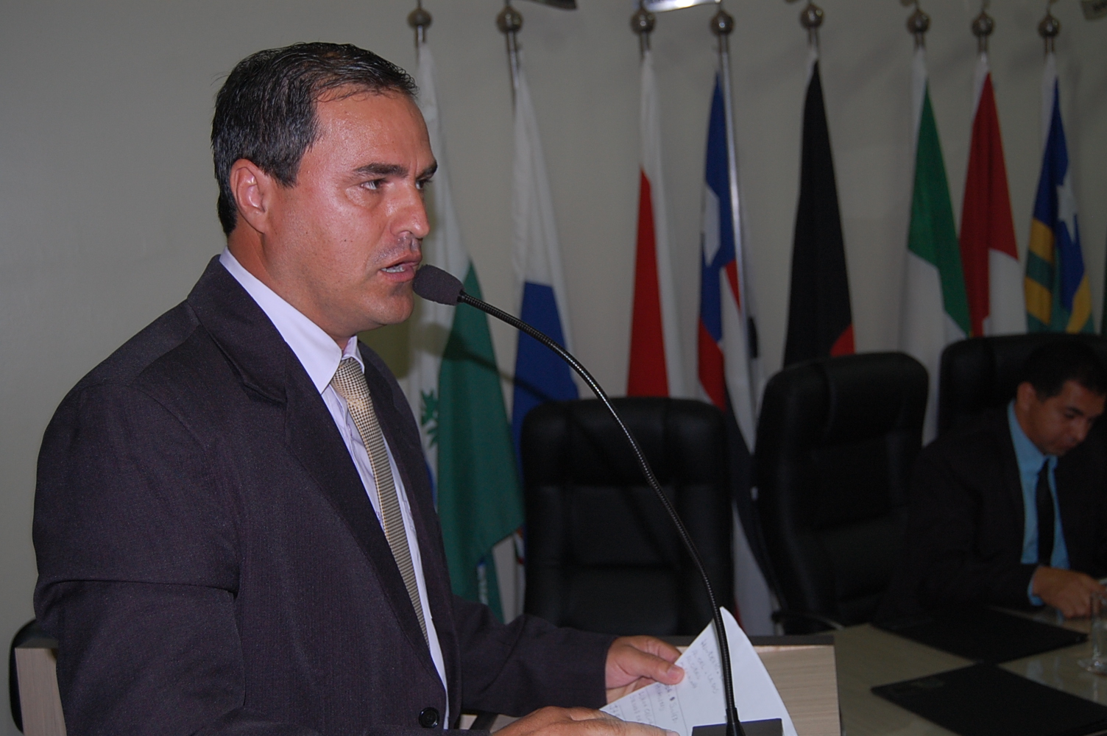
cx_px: 554
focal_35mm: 46
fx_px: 1429
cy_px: 368
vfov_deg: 28.9
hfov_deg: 42.4
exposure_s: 1/60
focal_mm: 31
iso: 400
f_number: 4.5
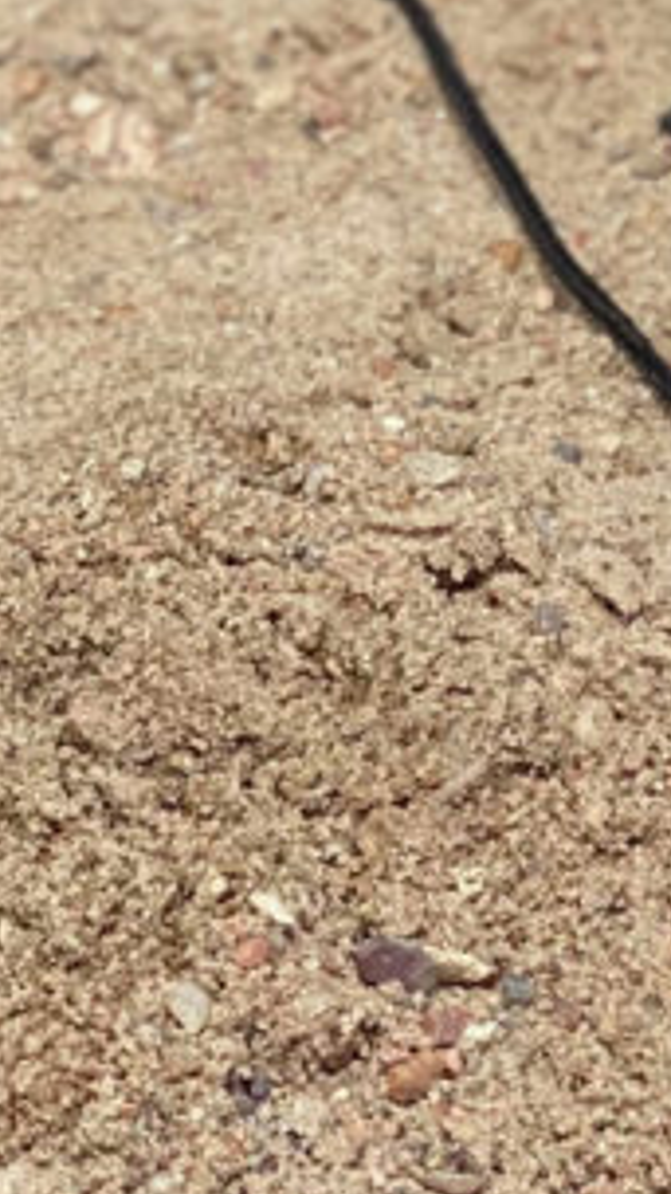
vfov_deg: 7.4
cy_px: -762
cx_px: 1032
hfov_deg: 4.2
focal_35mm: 286
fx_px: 9046
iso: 20
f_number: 2
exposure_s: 1/856
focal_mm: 6
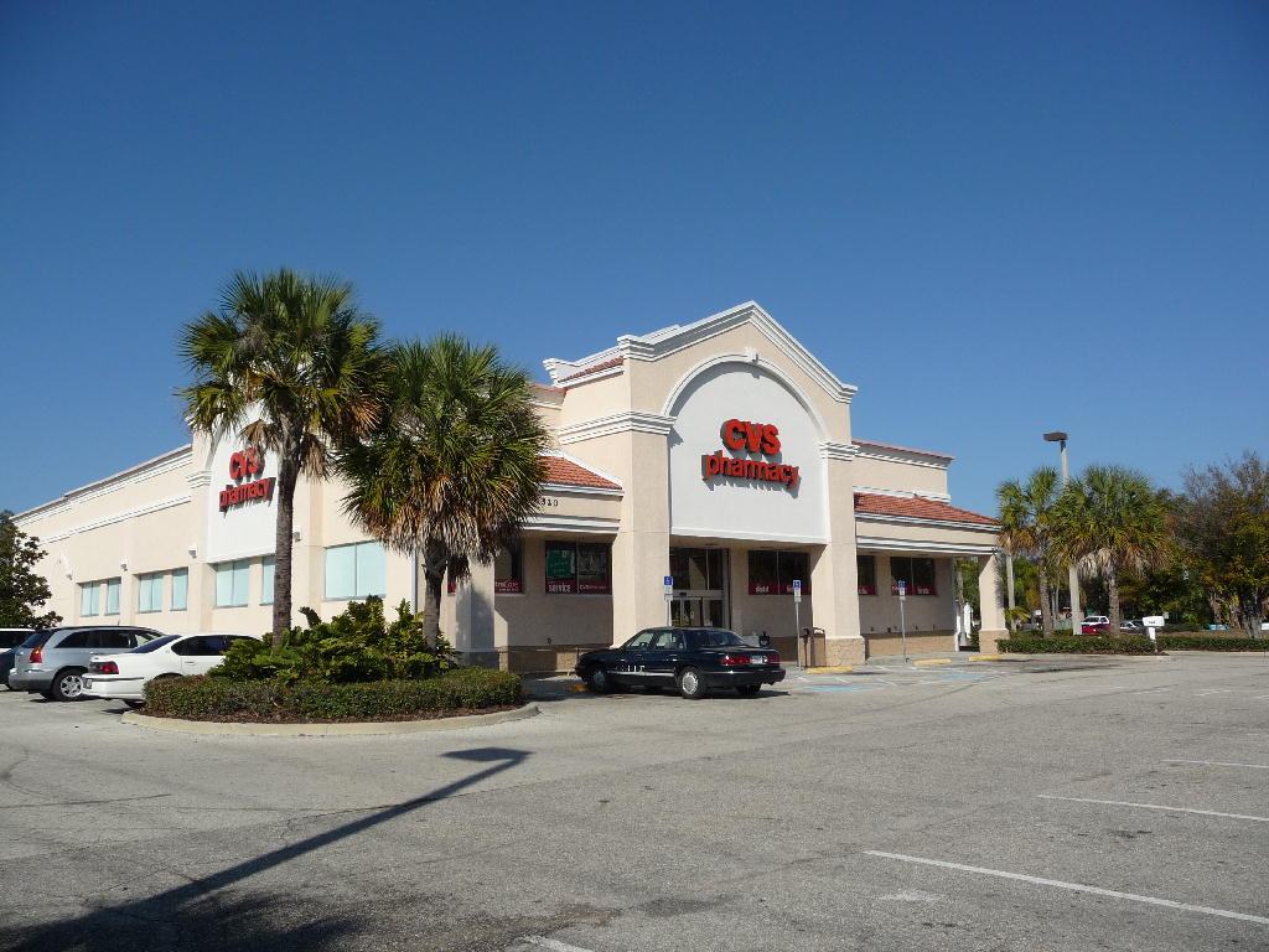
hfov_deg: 63.4
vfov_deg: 49.7
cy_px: 476
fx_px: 1026
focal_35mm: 28
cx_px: 634
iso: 100
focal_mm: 4.7
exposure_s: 1/400
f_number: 8
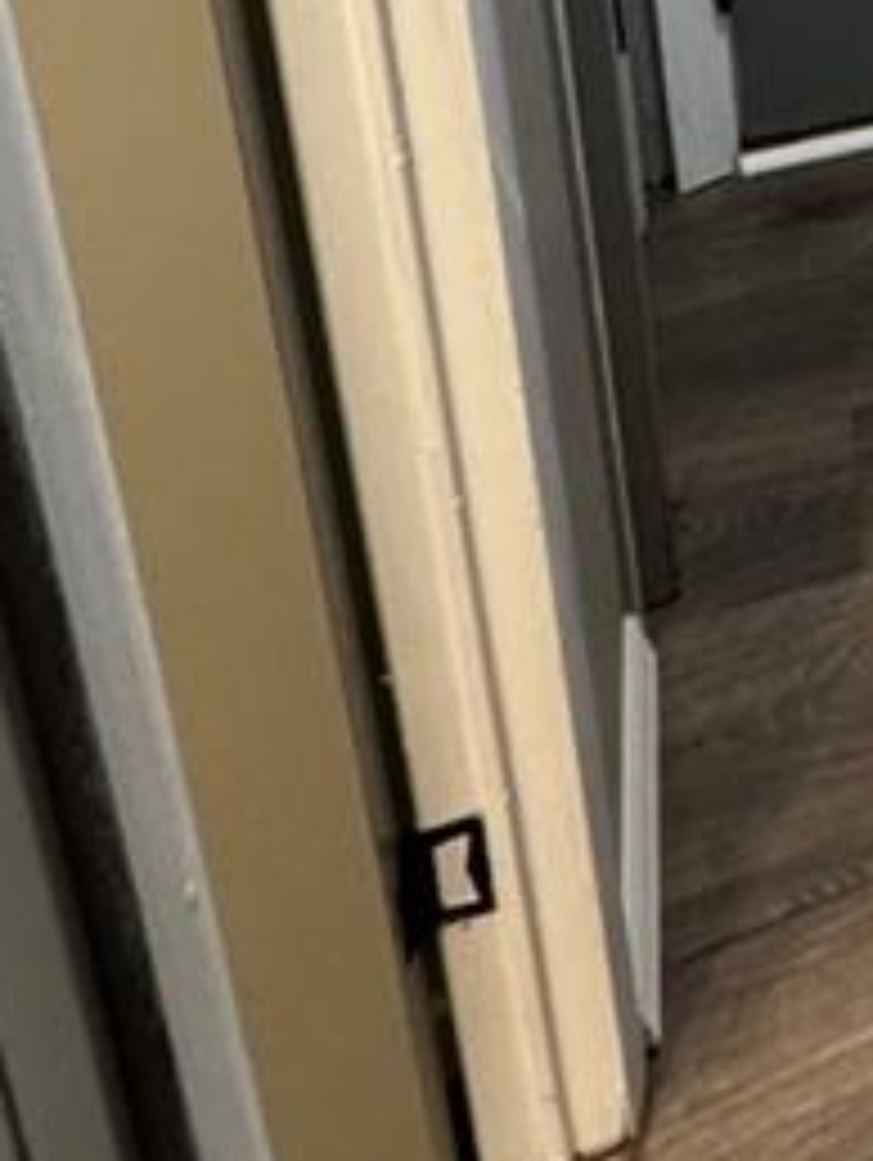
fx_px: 2182
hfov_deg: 16.8
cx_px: 1755
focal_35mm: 65
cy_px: -621
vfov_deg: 23.4
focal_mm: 2.22
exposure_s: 1/60
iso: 320
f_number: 2.2
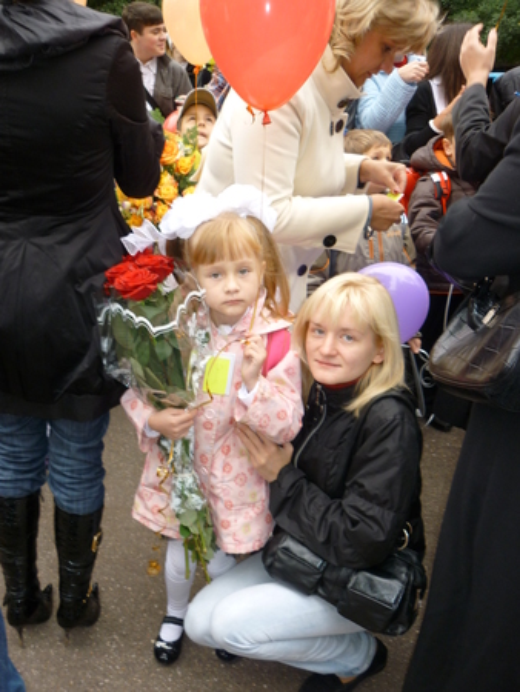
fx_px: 660
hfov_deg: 43.0
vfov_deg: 55.3
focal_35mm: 33
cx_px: 260
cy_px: 346
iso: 100
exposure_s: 1/50
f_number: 2.8
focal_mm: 5.5
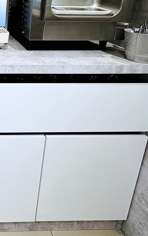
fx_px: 226
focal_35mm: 35
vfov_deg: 50.6
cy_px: 35
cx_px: -46
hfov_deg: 29.2
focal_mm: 2.22
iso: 160
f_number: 2.2
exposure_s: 1/60
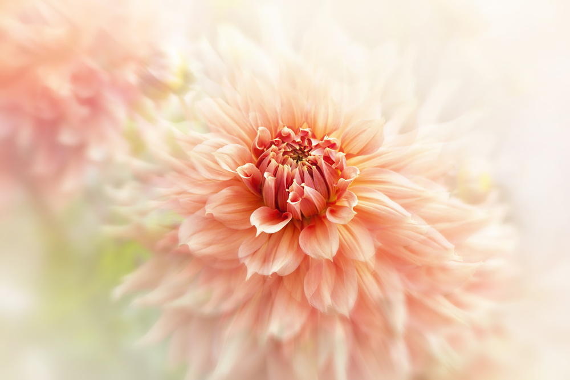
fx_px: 1662
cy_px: 190
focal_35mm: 105
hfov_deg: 19.5
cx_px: 285
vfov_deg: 13.0
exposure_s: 1/500
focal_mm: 105
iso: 250
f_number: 6.3
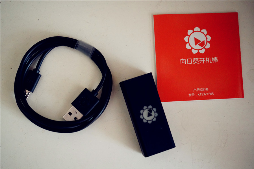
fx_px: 332
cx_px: 127
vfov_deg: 28.7
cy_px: 84
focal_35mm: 47
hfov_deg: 41.9
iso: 6400
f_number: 4.5
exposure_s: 1/80
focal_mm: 47
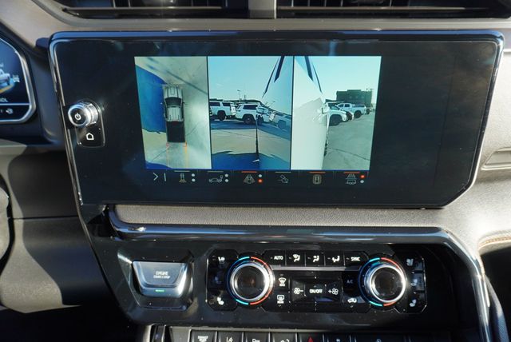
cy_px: 171
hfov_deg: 73.7
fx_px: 341
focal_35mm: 24
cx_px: 256
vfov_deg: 53.2
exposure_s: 1/320
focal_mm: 16
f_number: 4
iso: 500
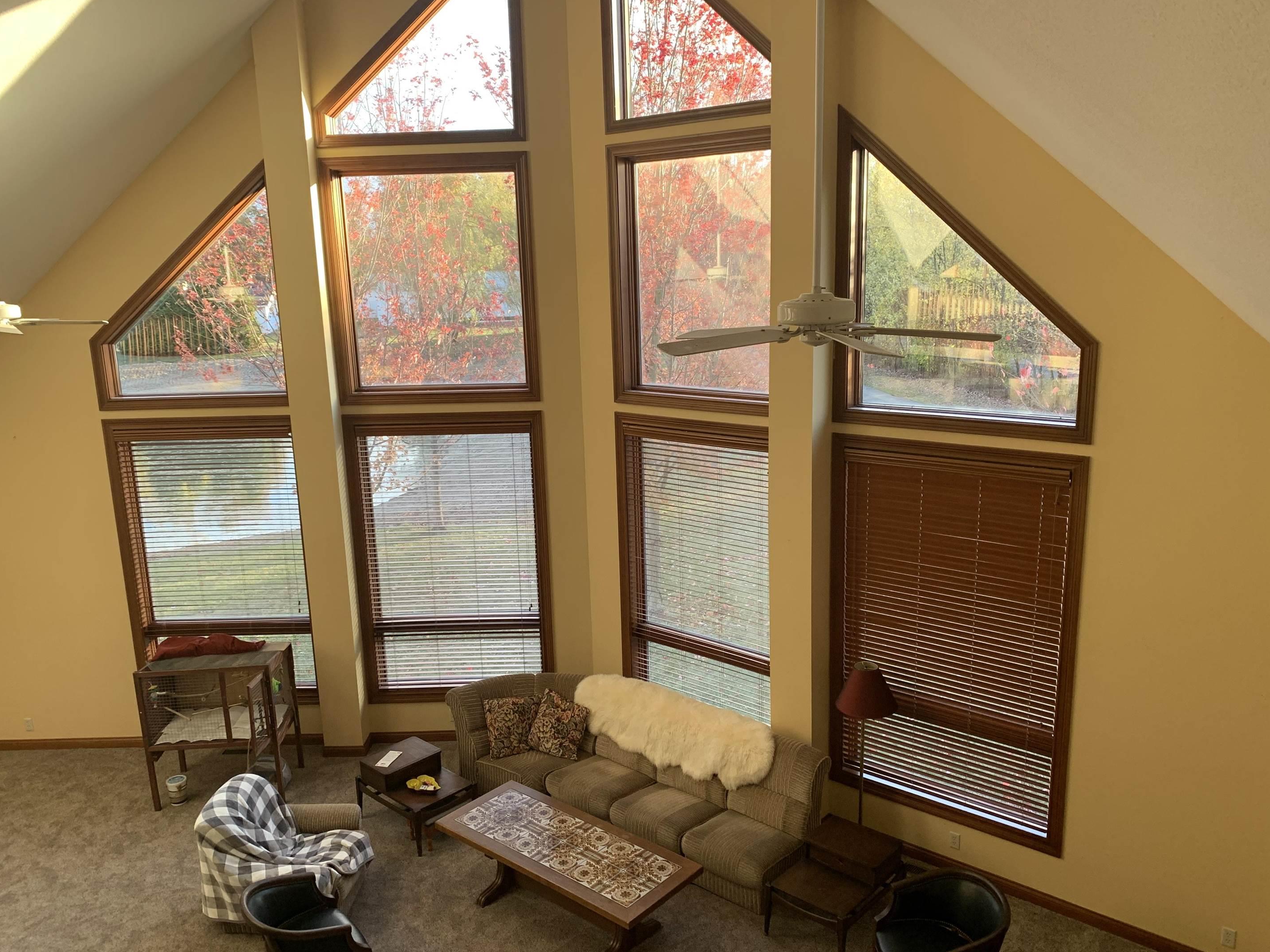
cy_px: 490
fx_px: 1027
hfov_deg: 63.5
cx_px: 633
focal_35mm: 28
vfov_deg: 49.7
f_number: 1.8
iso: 80
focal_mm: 4.25
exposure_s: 1/121
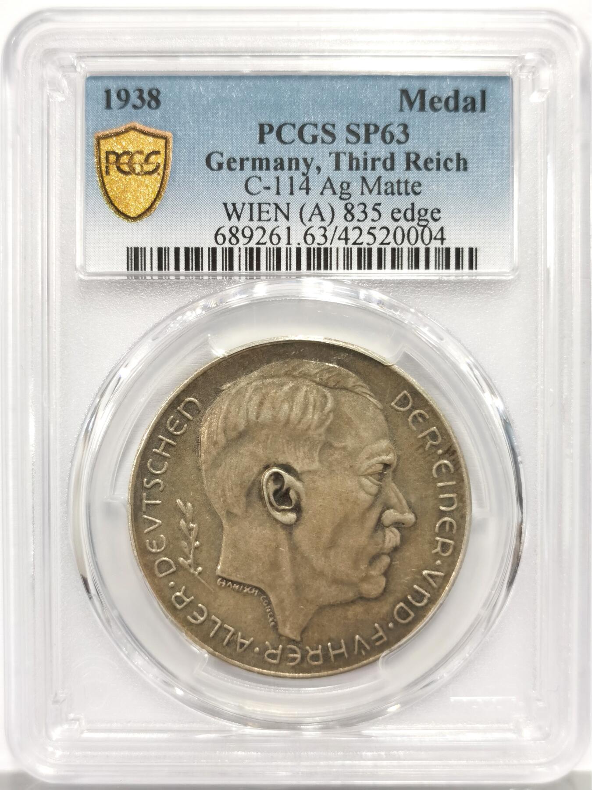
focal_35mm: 54
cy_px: 395
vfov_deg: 35.5
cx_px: 296
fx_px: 1231
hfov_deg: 27.0
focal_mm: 5.56
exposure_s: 1/100
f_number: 16
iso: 160
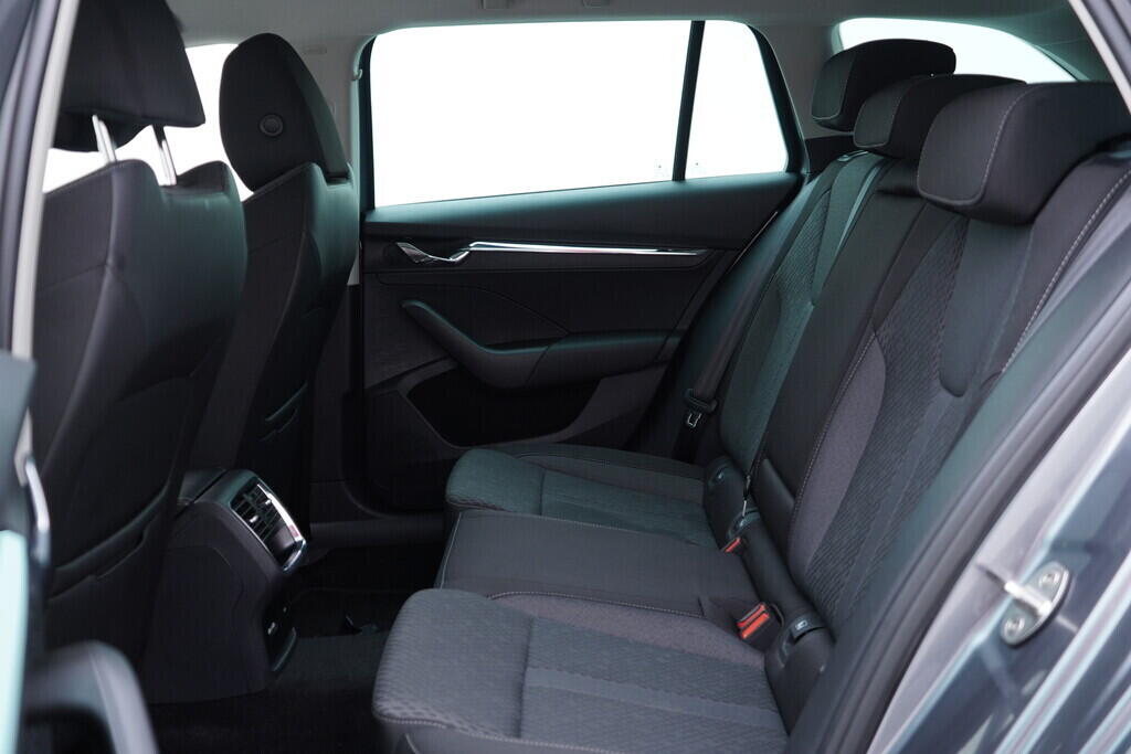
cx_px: 566
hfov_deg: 53.1
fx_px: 1131
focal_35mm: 36
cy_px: 377
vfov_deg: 36.9
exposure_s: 1/40
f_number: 2.8
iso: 250
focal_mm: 24
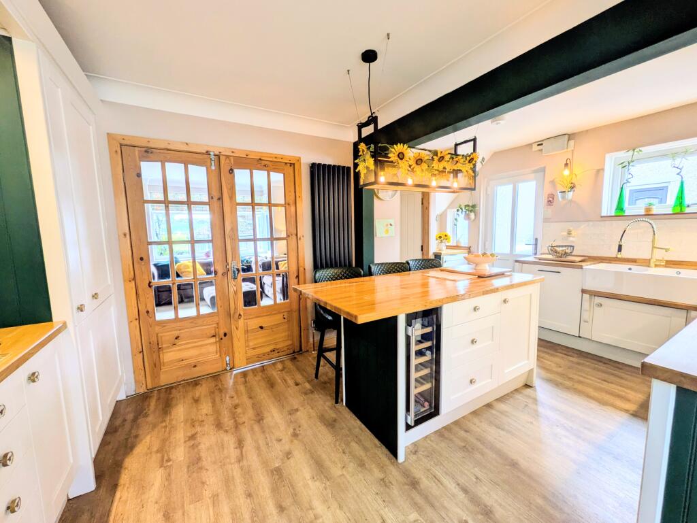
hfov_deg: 102.0
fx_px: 282
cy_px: 262
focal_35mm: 14
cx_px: 348
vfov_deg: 85.7
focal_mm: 1.83
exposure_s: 1/100
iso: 51
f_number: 2.2
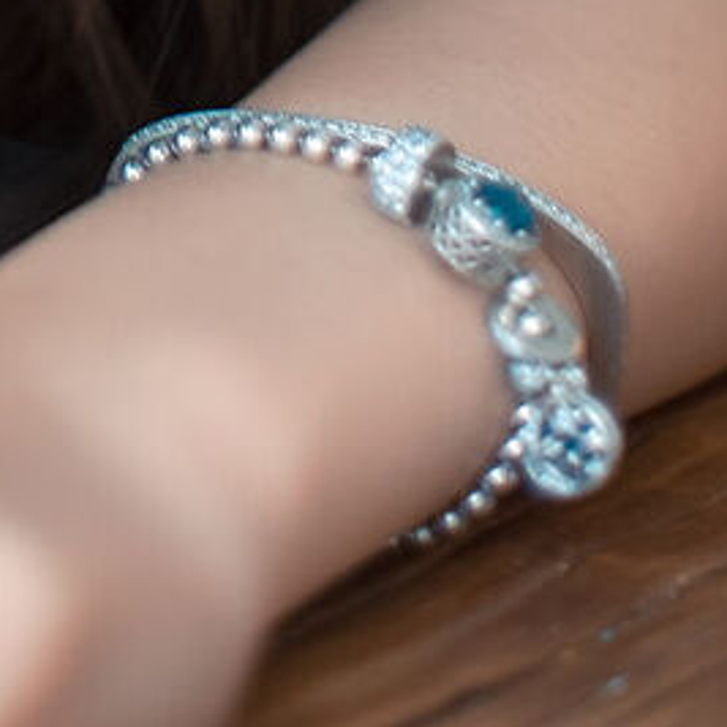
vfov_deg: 6.6
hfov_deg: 6.8
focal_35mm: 251
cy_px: -1092
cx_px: -577
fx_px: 5964
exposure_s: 1/400
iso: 250
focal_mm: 50
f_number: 1.4
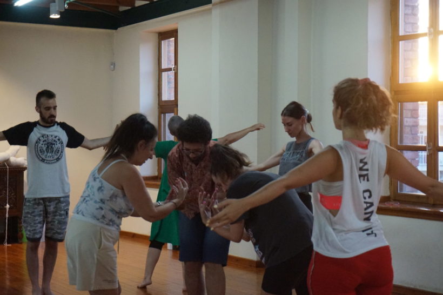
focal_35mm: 64
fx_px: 793
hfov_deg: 31.2
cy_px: 148
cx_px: 222
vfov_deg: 21.1
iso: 3200
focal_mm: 43
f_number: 5.6
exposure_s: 1/160
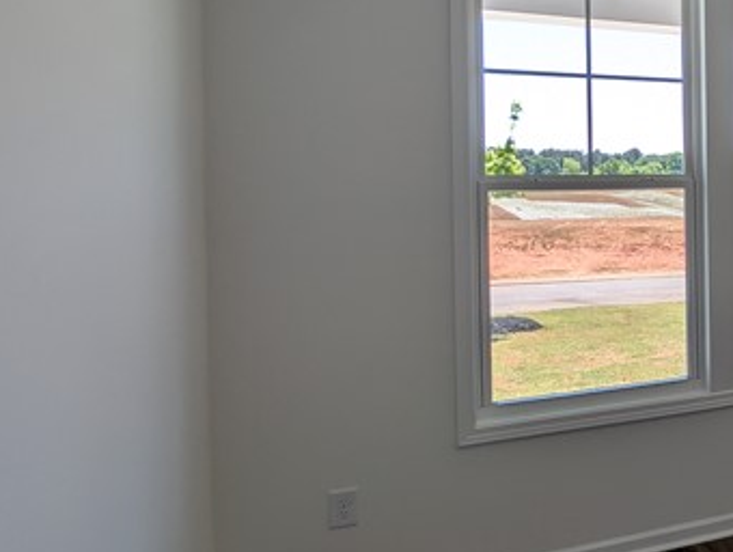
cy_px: 185
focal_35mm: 36
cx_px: 904
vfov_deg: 39.3
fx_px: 763
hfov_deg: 37.2
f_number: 1.7
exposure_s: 1/586
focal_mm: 2.02
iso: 66
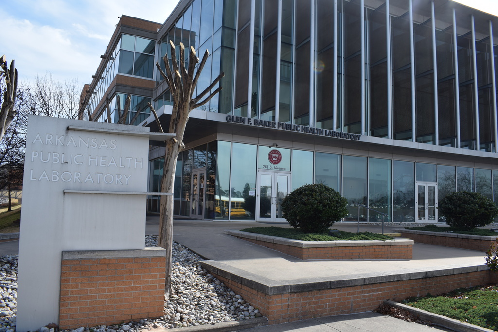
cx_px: 249
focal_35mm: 27
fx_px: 374
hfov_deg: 67.4
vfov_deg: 47.9
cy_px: 166
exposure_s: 1/400
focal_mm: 18
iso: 200
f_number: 10
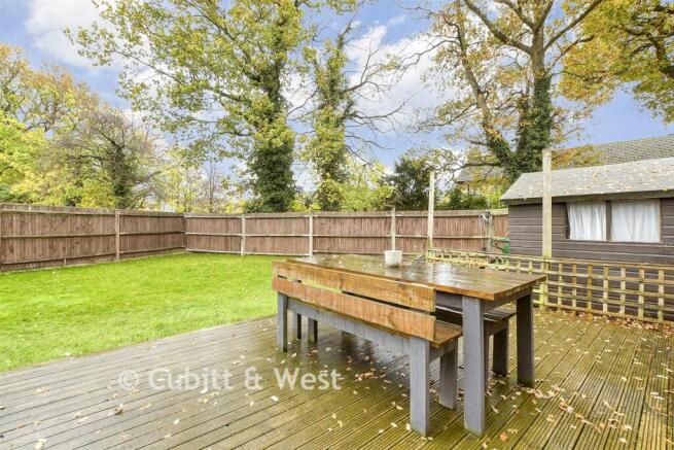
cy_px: 225
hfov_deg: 100.4
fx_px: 281
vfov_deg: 77.4
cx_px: 337
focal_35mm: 15
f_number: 8
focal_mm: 10
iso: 160
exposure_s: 1/13
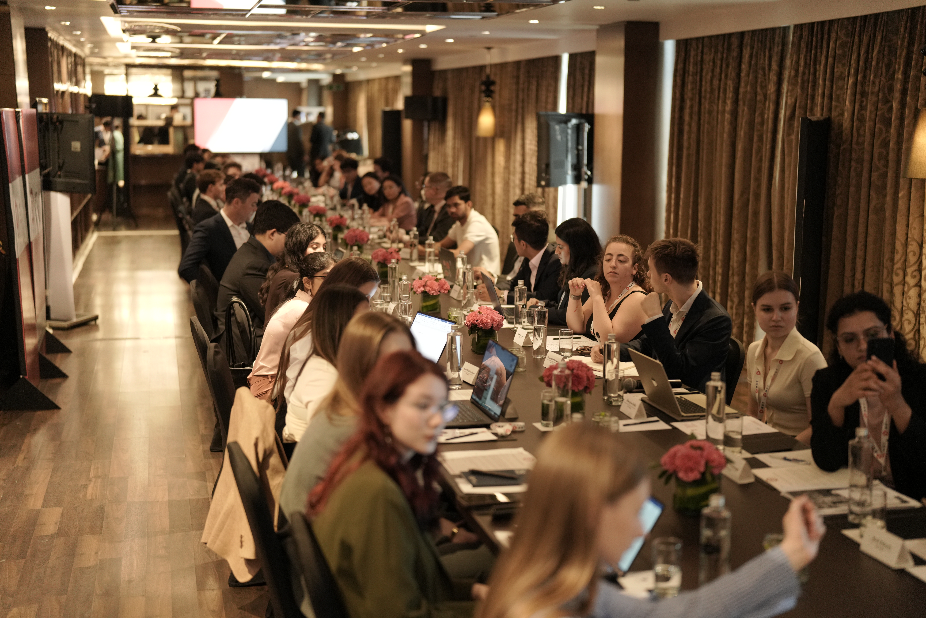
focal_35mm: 50
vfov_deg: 27.0
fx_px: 1286
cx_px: 463
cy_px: 309
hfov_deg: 39.6
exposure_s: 1/125
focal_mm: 50
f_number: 1.4
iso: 1000
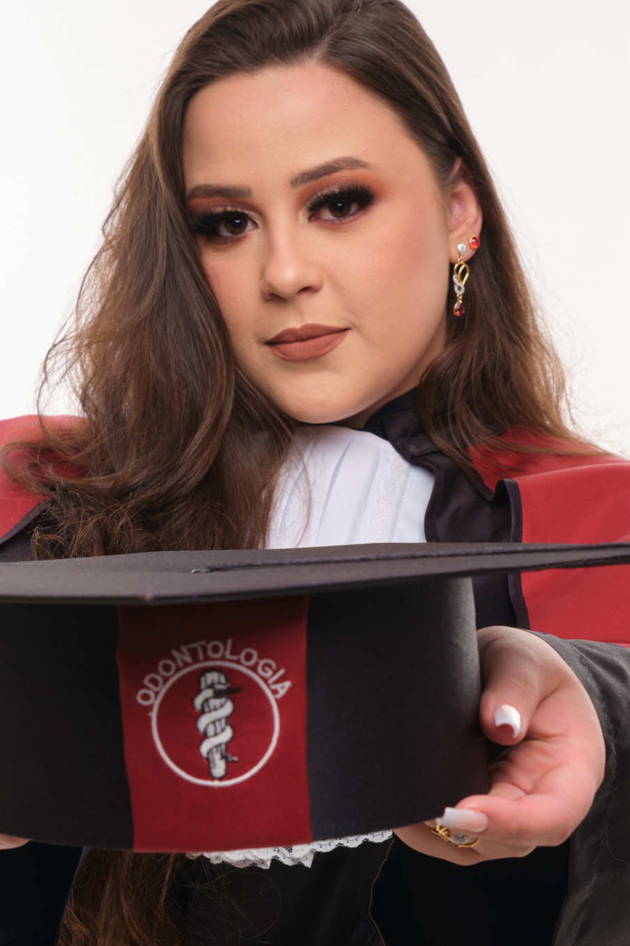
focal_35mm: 82
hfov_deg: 16.6
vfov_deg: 24.7
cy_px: 561
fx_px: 2153
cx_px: 306
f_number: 9
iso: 160
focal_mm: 41.1
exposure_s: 1/125
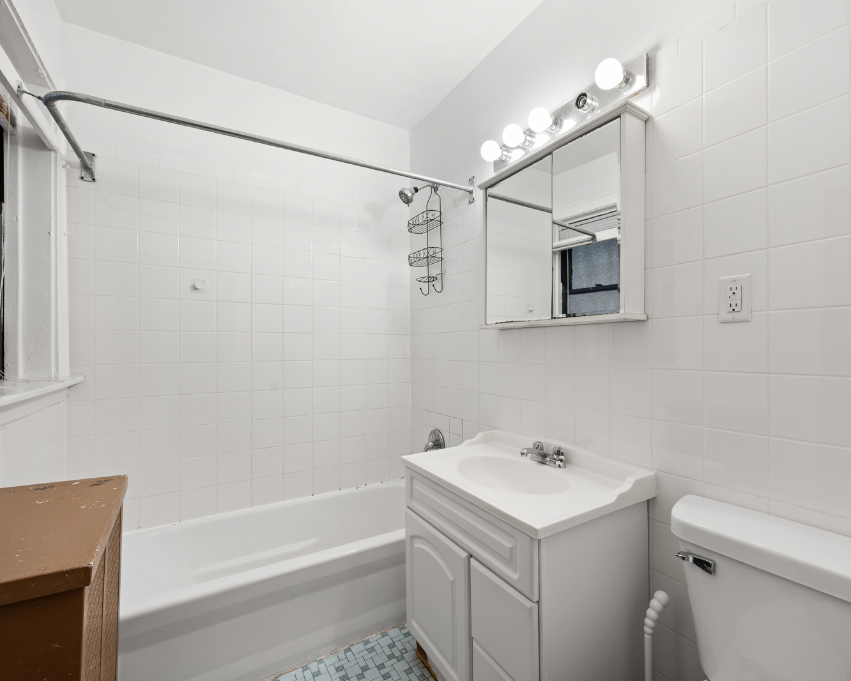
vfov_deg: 80.4
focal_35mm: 16
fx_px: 403
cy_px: 339
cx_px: 466
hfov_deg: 92.8
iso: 160
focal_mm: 14
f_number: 8
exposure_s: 1/1.67
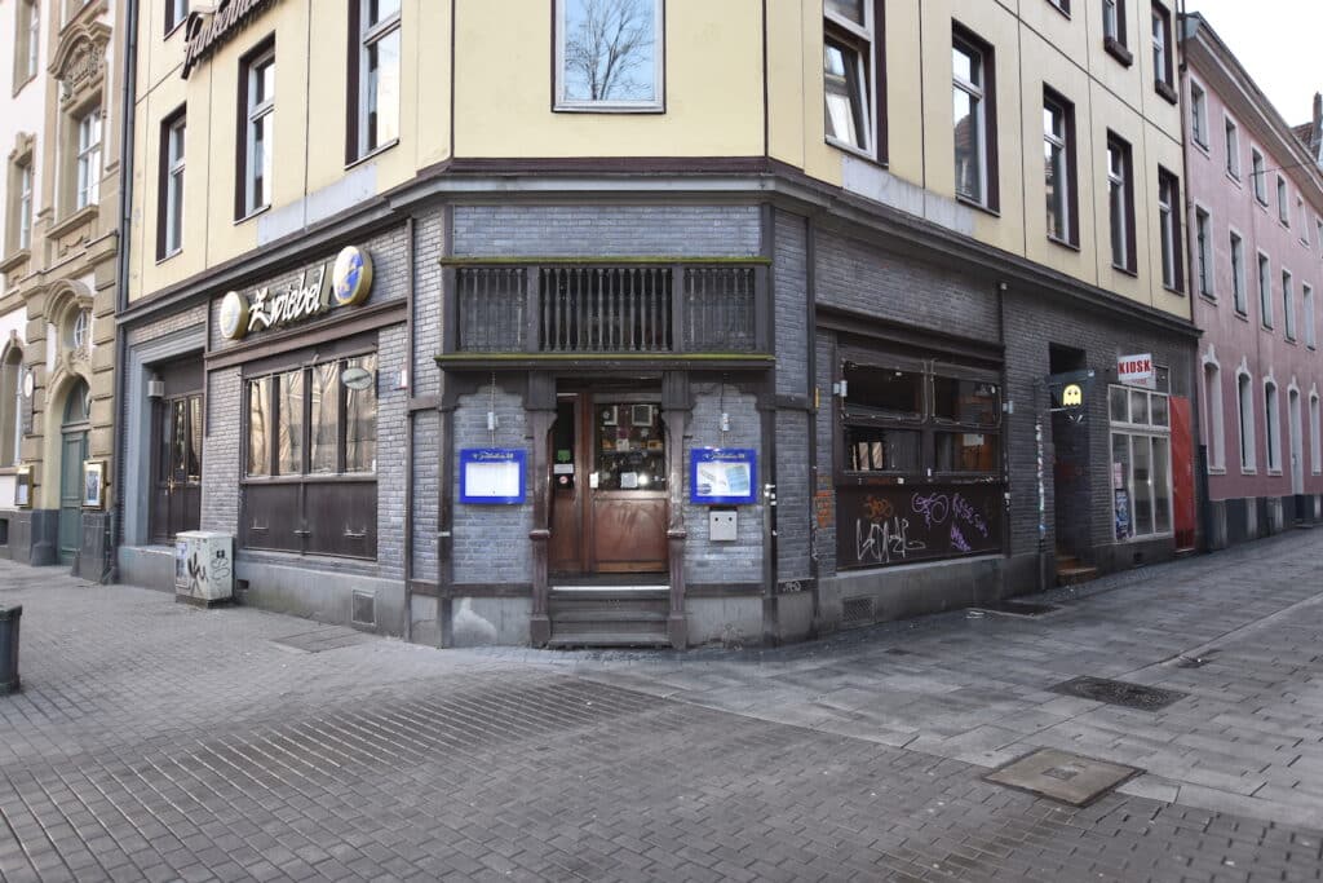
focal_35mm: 21
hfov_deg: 81.2
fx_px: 772
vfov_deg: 59.5
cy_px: 442
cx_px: 662
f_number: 3.5
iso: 320
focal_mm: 14
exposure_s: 1/125
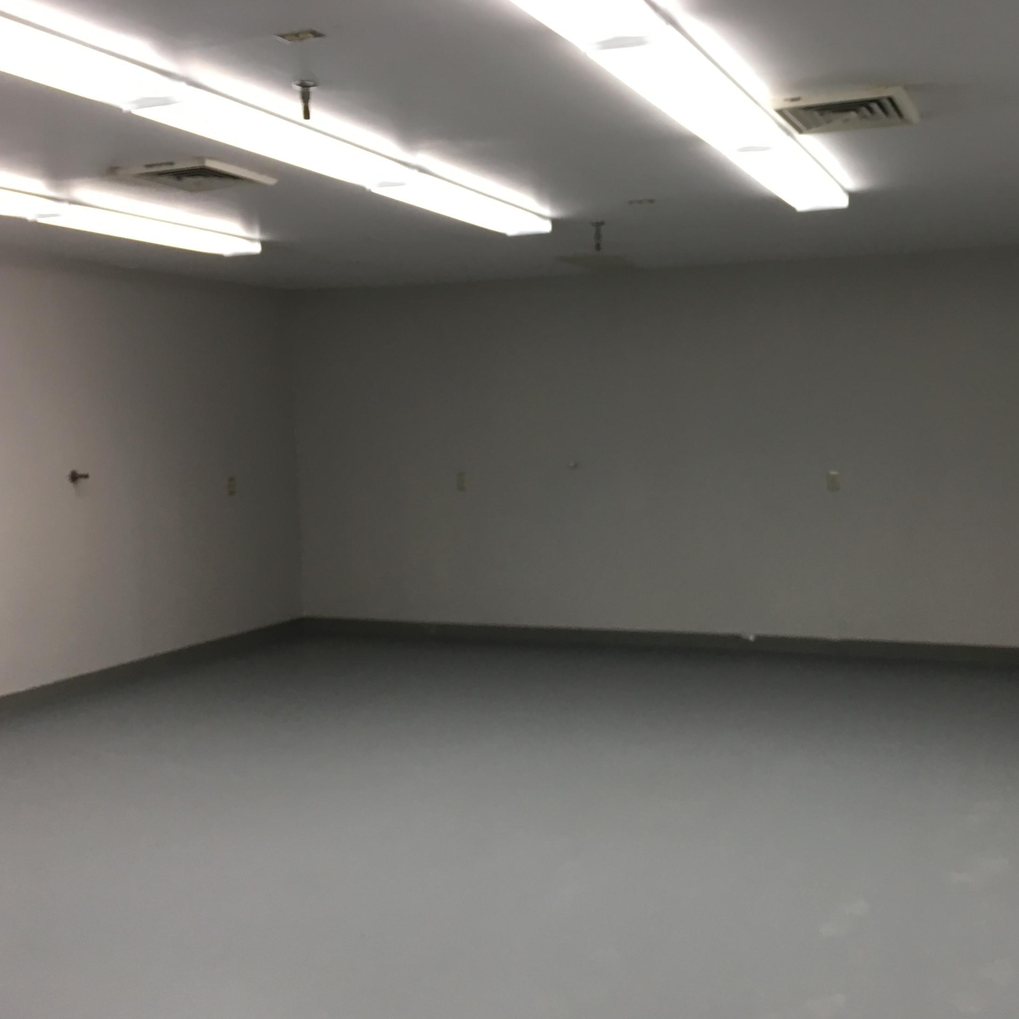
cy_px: 513
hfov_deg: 46.7
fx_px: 1166
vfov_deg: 47.2
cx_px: 652
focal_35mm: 35
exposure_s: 1/30
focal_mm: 4.15
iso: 25
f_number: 2.2
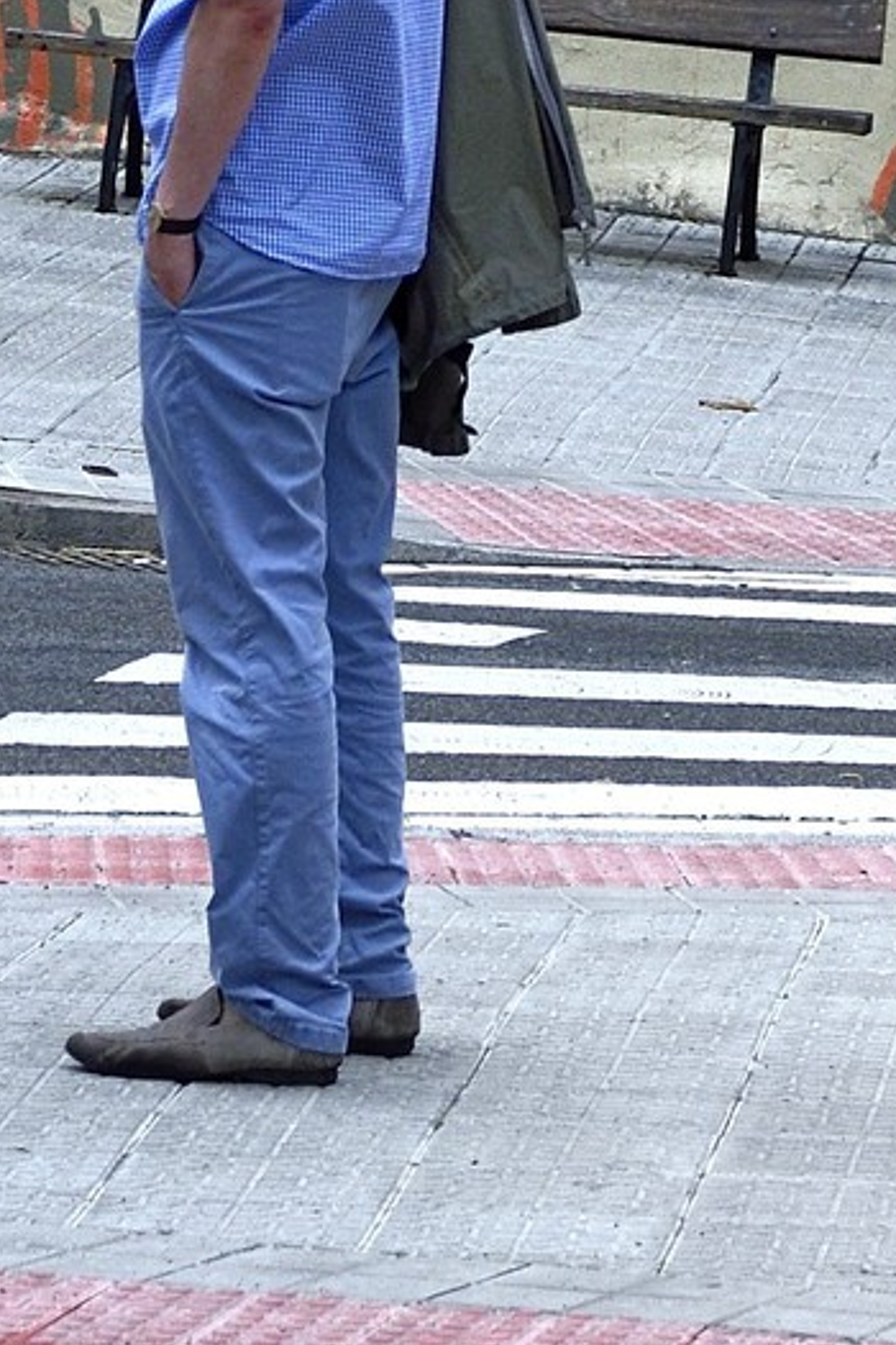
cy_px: -1649
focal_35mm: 320
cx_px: 768
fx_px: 11946
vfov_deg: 6.2
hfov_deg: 4.3
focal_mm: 70
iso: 800
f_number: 7.1
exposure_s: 1/100
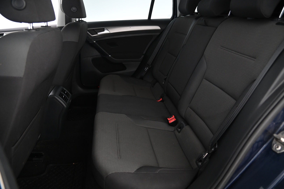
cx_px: 142
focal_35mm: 24
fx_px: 189
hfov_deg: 73.8
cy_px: 94
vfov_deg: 53.1
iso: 2000
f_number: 4
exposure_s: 1/10
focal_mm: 24
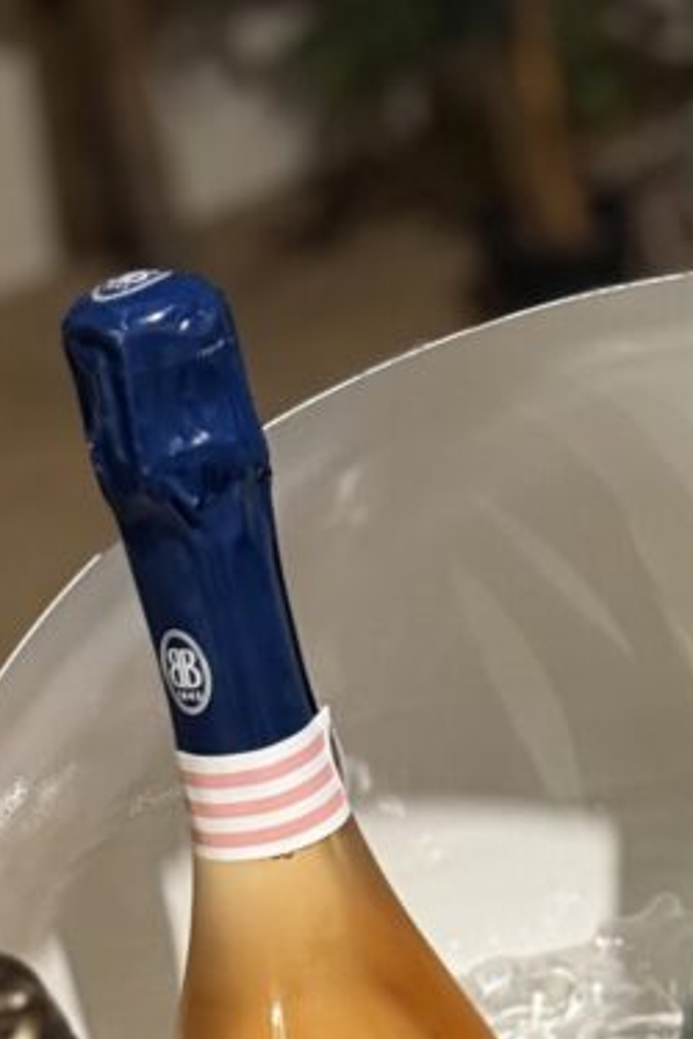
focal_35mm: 133
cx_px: 876
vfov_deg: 14.8
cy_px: 1338
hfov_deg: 10.1
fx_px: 3840
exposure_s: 1/33
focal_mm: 6.76
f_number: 1.78
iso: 500
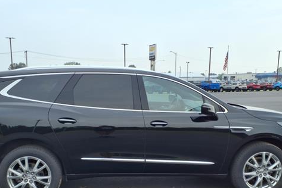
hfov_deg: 50.7
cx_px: 132
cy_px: 138
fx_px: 298
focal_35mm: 38
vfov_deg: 34.4
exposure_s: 1/1111
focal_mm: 3.58
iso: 40
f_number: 1.9
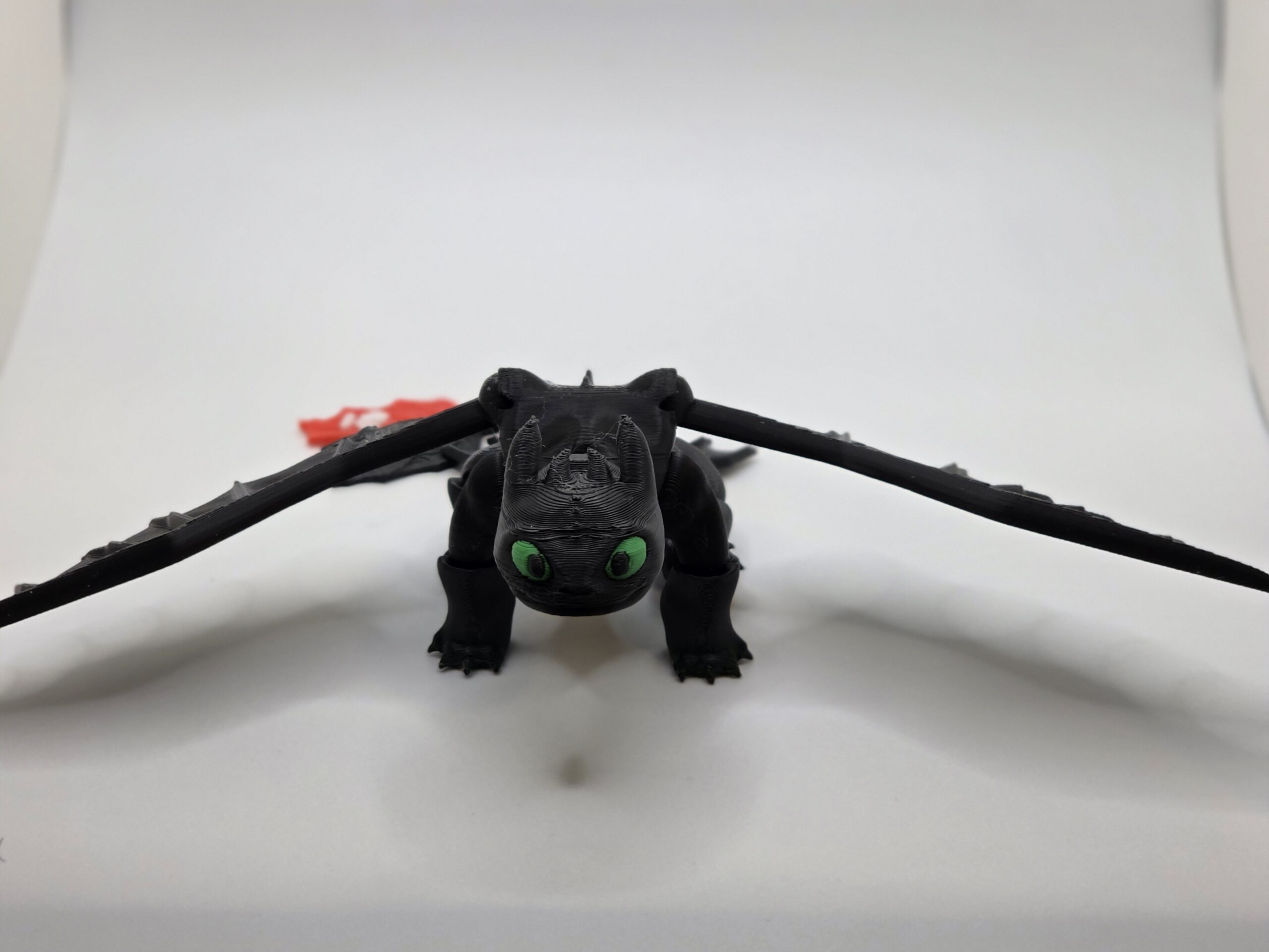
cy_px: 476
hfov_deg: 28.2
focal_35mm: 69
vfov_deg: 21.3
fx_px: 2529
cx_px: 634
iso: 80
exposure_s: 1/235
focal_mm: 7.9
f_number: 2.4
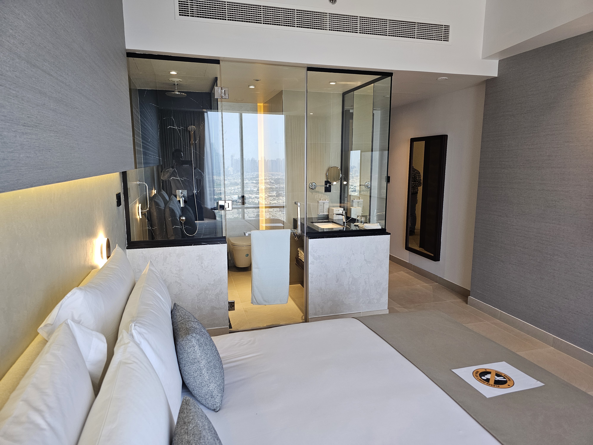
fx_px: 394
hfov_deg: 73.9
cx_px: 296
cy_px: 222
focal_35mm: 23
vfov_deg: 58.9
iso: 200
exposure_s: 1/120
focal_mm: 6.3
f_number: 1.7
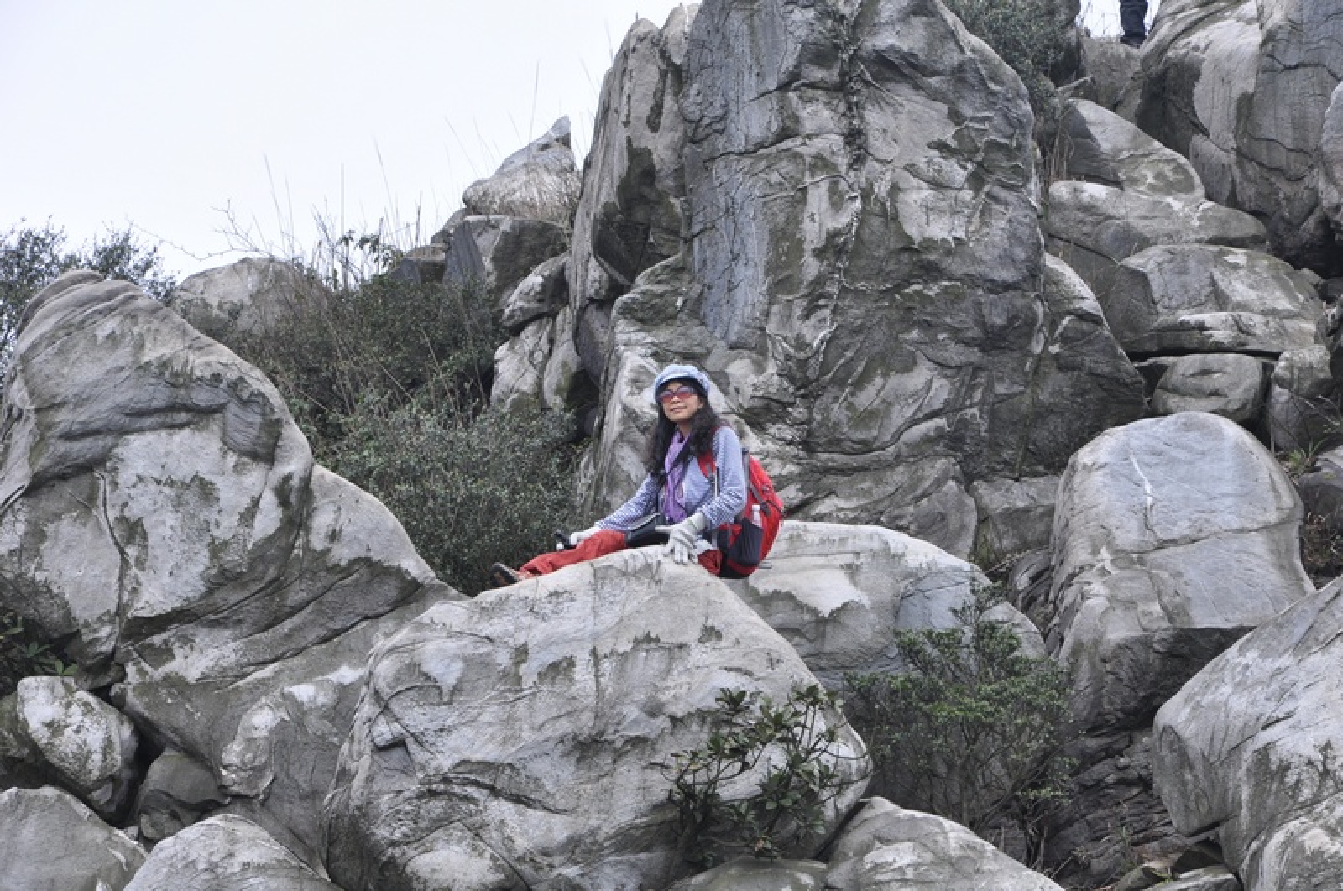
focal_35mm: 158
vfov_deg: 8.7
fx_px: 5867
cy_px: 446
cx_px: 672
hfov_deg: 13.1
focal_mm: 105
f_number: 11
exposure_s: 1/200
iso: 200
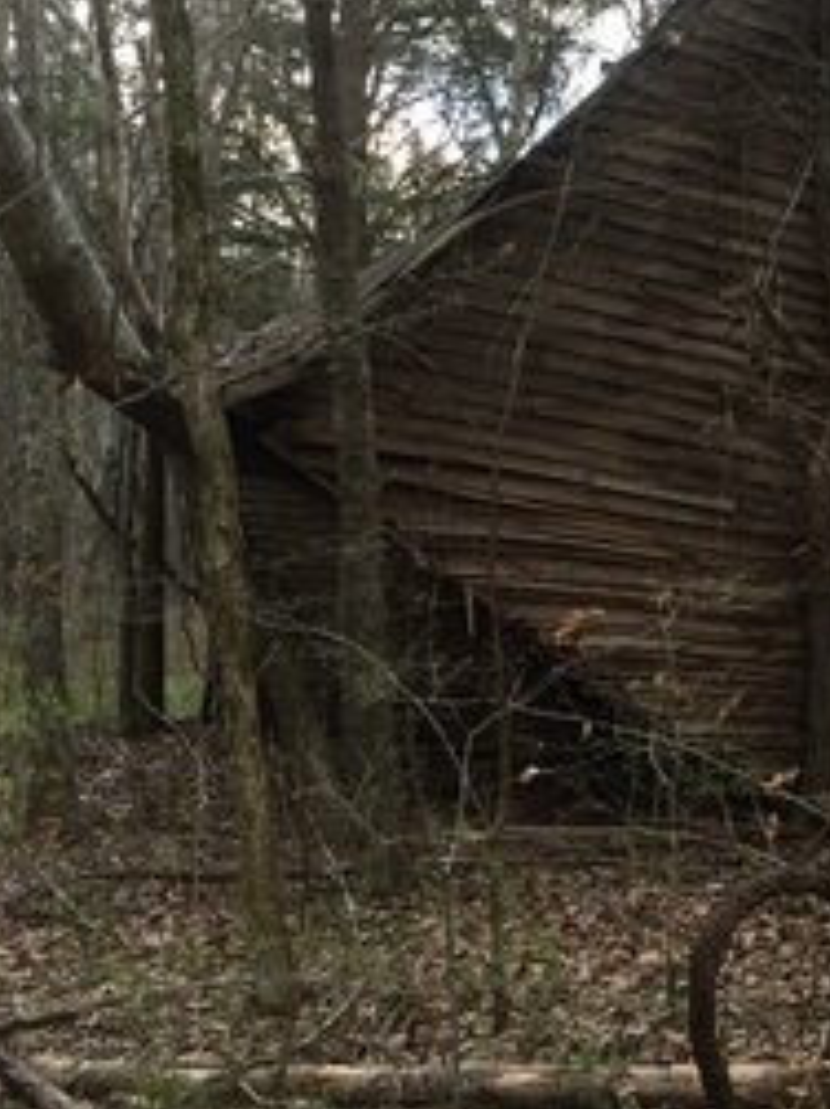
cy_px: 499
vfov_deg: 29.0
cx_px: 828
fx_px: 2144
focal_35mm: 67
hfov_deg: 21.2
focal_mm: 4.15
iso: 32
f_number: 2.2
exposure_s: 1/40
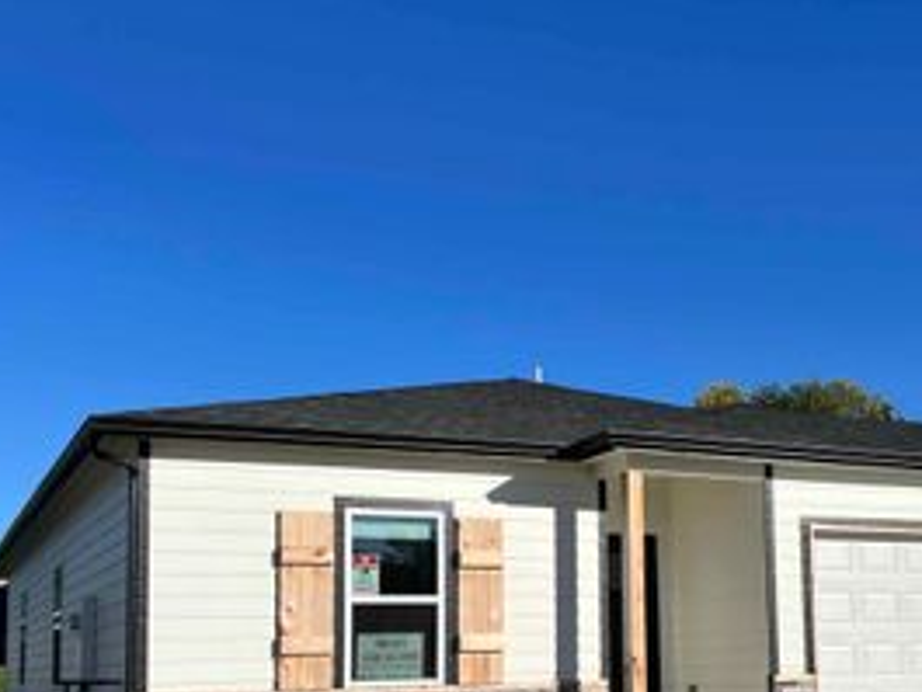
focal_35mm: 49
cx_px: 633
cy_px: 530
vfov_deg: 29.2
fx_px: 1306
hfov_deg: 38.3
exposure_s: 1/6579
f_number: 1.5
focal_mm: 5.7
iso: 50
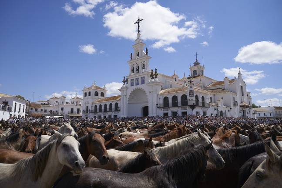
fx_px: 188
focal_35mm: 24
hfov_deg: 73.7
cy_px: 94
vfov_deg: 53.1
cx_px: 141
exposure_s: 1/2000
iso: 100
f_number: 4
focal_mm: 24
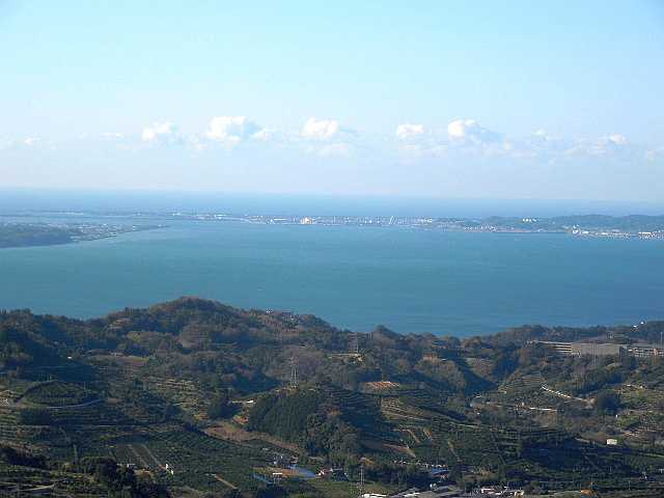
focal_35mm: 119
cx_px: 332
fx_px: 2283
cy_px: 249
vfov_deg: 12.5
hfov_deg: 16.6
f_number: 4.8
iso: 125
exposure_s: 1/800
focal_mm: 21.5
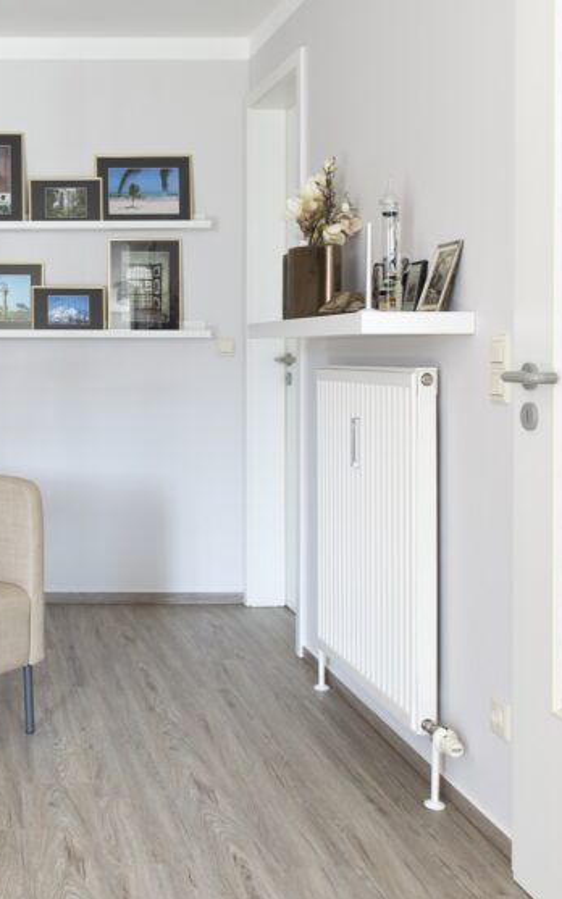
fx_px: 1103
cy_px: 358
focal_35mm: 45
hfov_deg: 27.0
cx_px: 2
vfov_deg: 44.1
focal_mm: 24
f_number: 8
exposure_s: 1/5
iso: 200
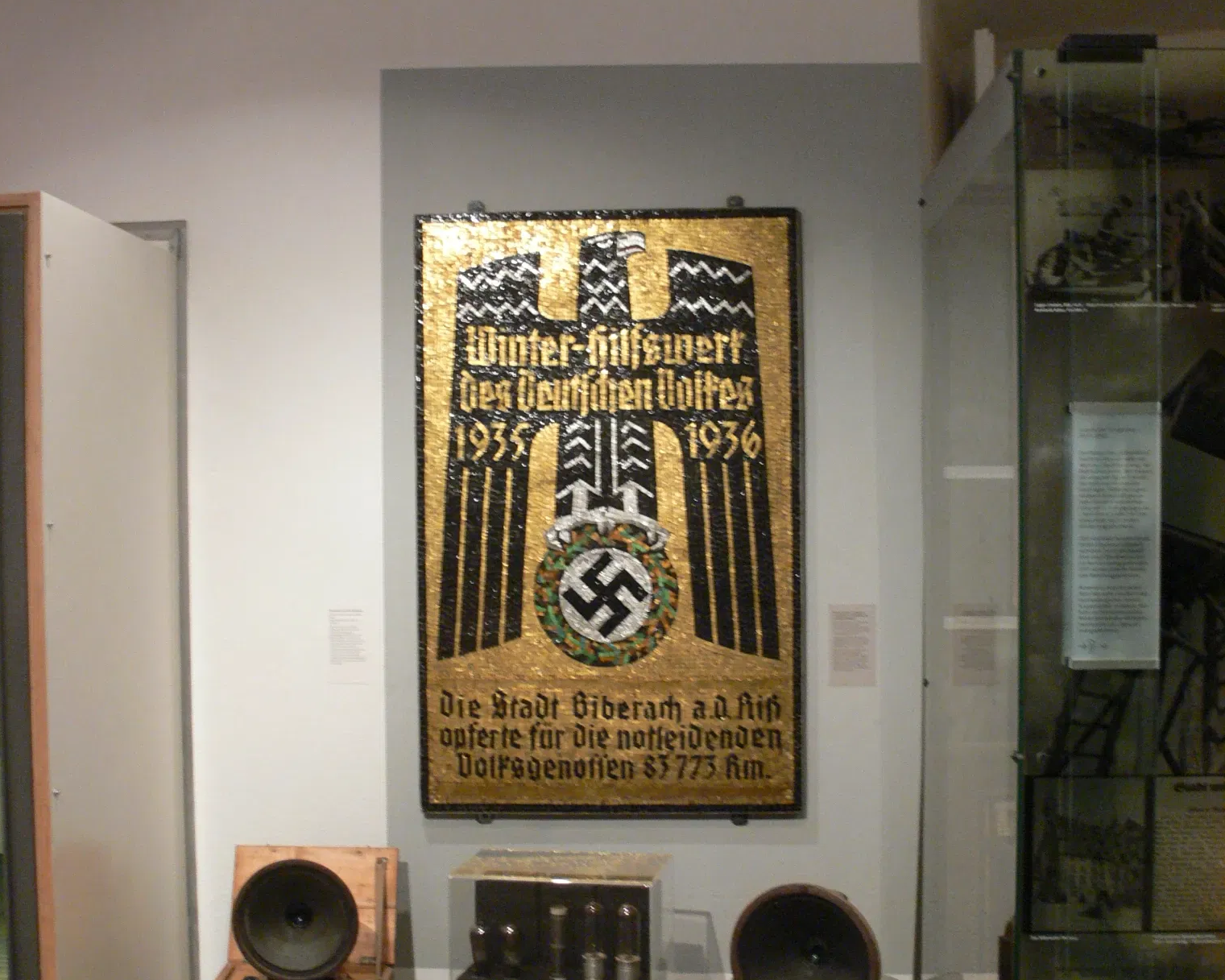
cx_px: 607
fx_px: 1668
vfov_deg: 32.7
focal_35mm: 46
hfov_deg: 40.3
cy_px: 560
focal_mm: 7.4
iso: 200
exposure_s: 1/5
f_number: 2.8
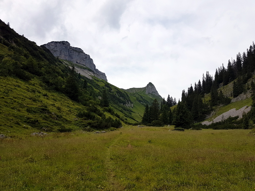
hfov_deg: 67.3
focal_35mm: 26
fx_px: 192
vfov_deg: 53.1
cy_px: 96
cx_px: 128
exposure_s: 1/3304
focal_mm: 4.2
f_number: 1.7
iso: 40
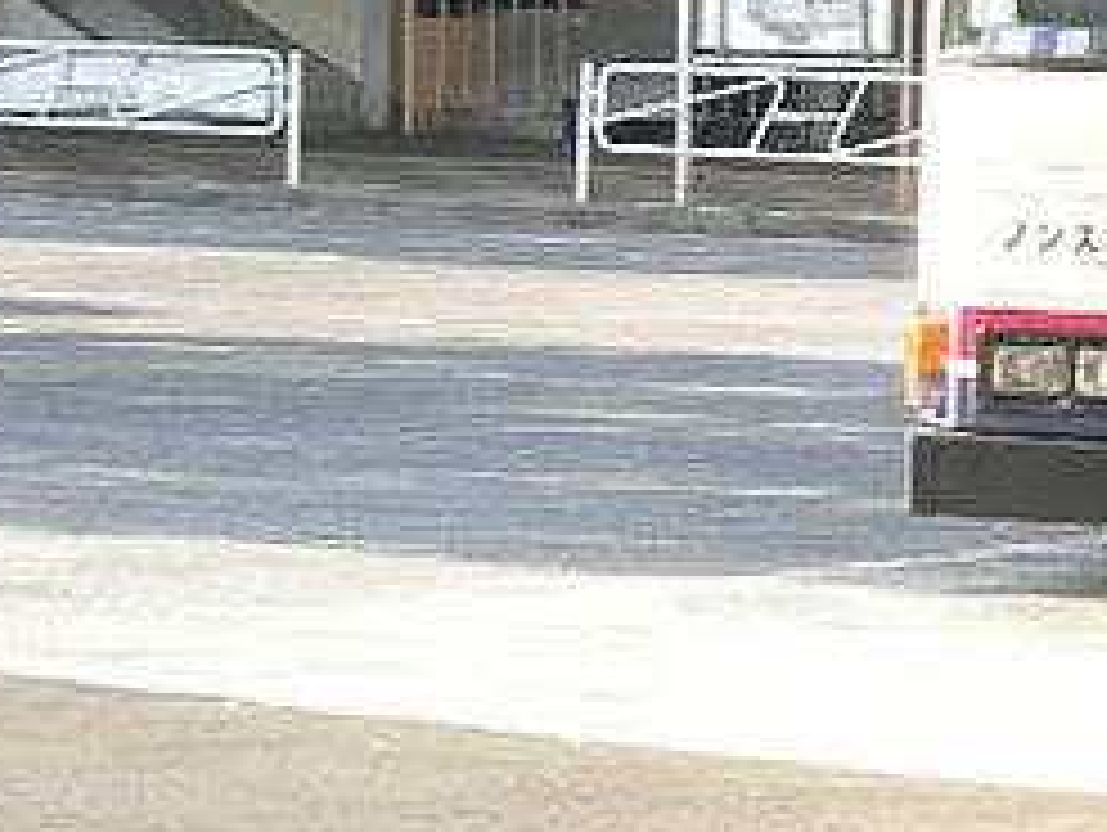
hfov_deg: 8.6
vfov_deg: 6.5
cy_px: -54
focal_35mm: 229
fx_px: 7330
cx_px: 1210
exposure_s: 1/59.8
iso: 51
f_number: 4.4
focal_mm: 15.3
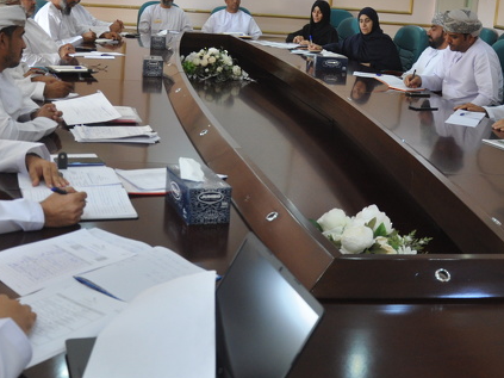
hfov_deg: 38.8
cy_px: 100
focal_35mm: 49
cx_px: 214
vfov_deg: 29.3
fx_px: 713
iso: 720
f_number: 4
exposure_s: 1/60
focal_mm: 18
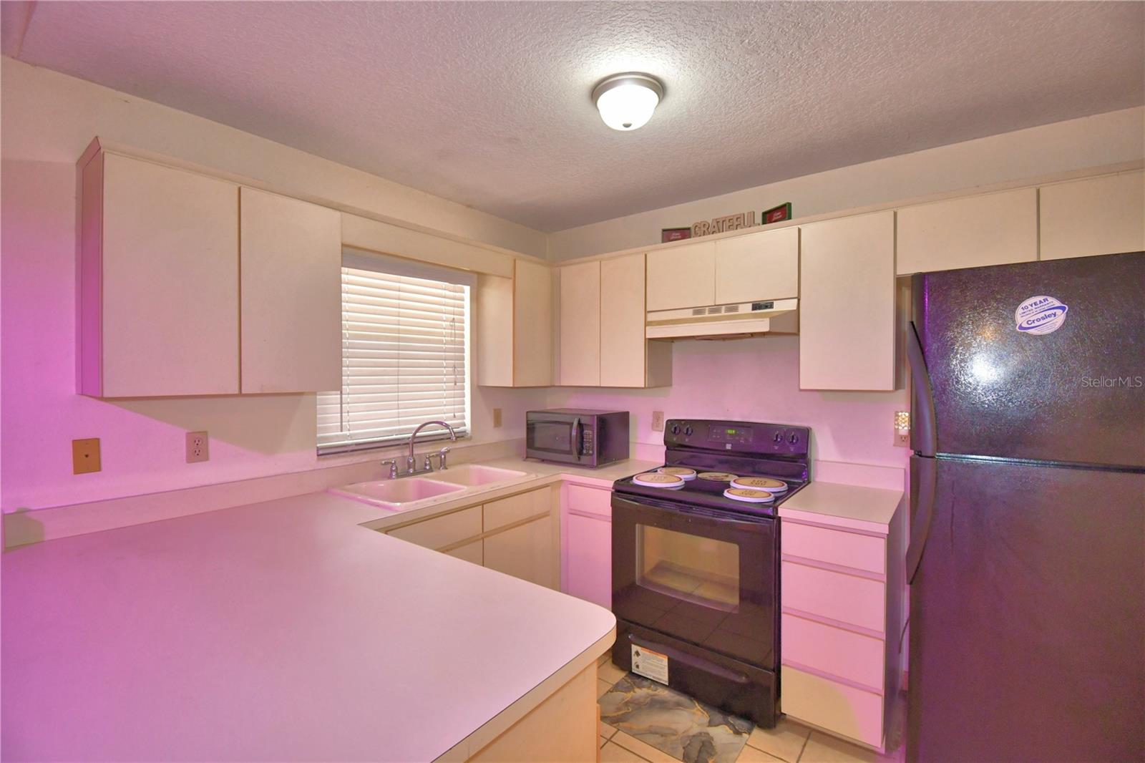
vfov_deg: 77.3
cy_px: 382
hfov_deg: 100.4
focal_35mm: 15
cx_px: 572
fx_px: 477
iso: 1000
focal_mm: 10
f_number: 4.5
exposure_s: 1/30
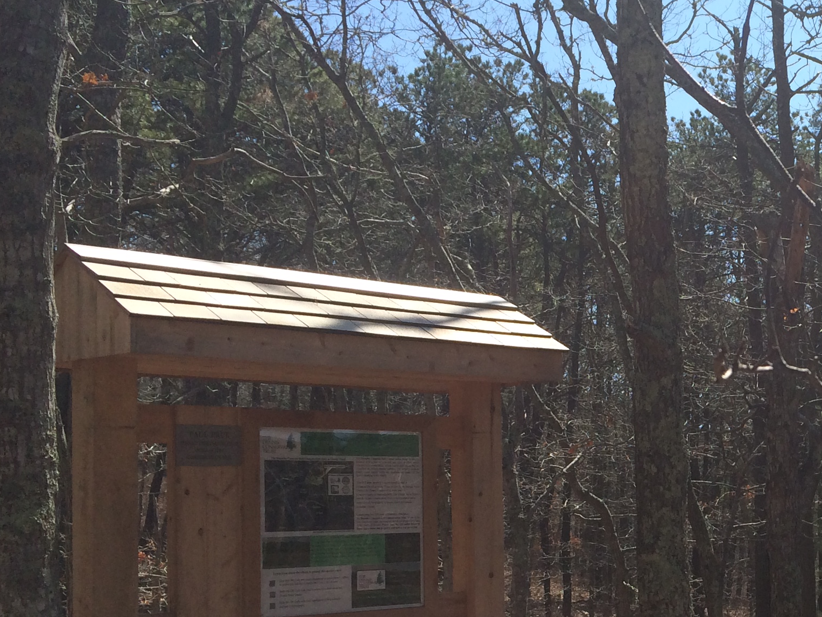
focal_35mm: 62
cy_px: 462
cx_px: 849
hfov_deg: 28.9
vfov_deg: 23.4
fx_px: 1472
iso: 32
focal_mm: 4.15
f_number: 2.2
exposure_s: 1/1709
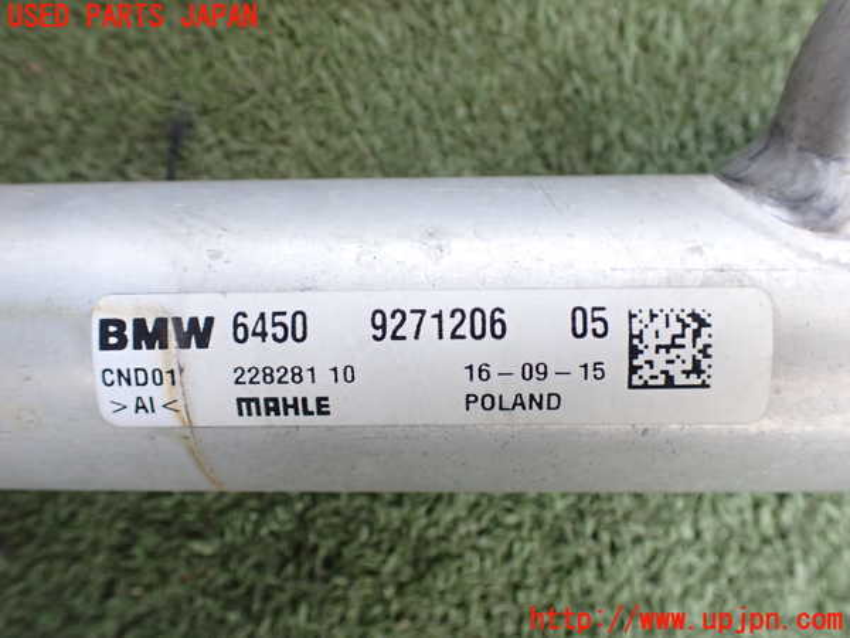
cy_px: 319
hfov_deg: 60.0
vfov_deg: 46.8
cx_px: 425
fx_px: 737
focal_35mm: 30
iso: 500
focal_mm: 5.4
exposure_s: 1/125
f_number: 2.3
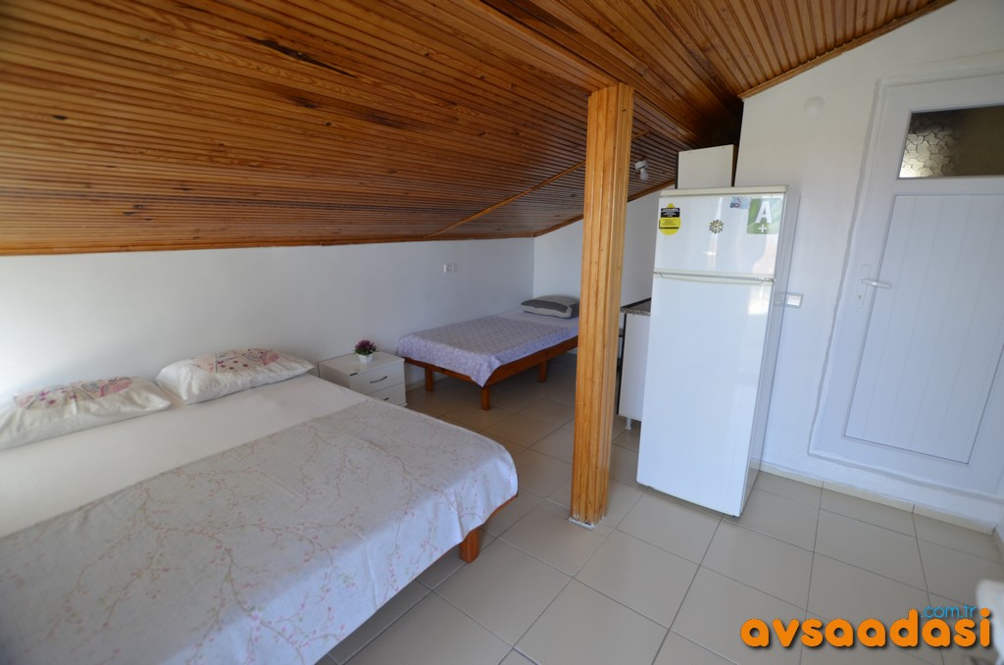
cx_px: 502
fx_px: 417
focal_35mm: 15
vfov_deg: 77.1
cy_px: 332
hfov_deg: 100.5
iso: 400
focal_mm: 10
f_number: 4.8
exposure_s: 1/90
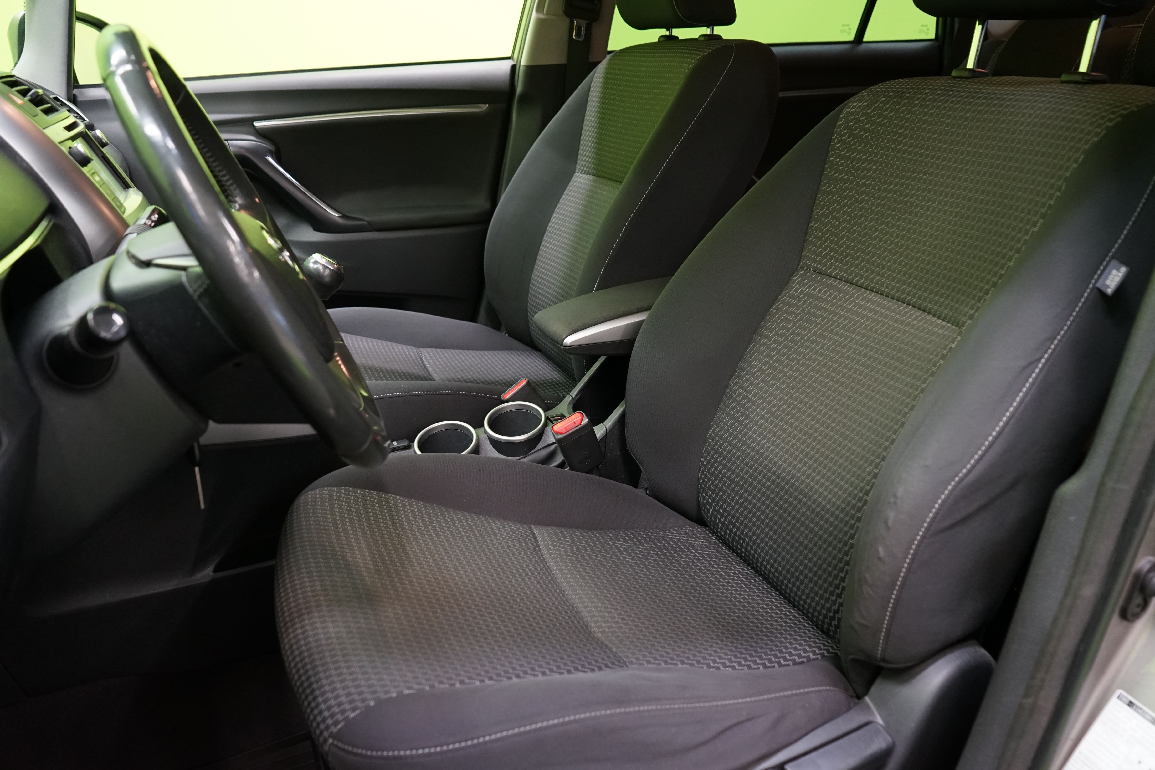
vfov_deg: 45.0
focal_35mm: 29
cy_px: 385
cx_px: 578
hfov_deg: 63.7
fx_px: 930
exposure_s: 1/20
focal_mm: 29
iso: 2000
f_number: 5
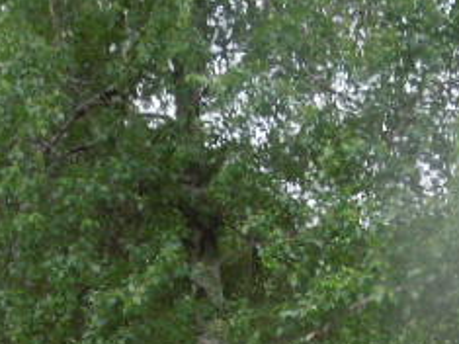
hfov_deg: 17.6
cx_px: 457
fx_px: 1445
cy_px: 590
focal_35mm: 109
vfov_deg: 12.5
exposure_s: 1/60
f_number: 3.3
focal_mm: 4.5
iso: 100
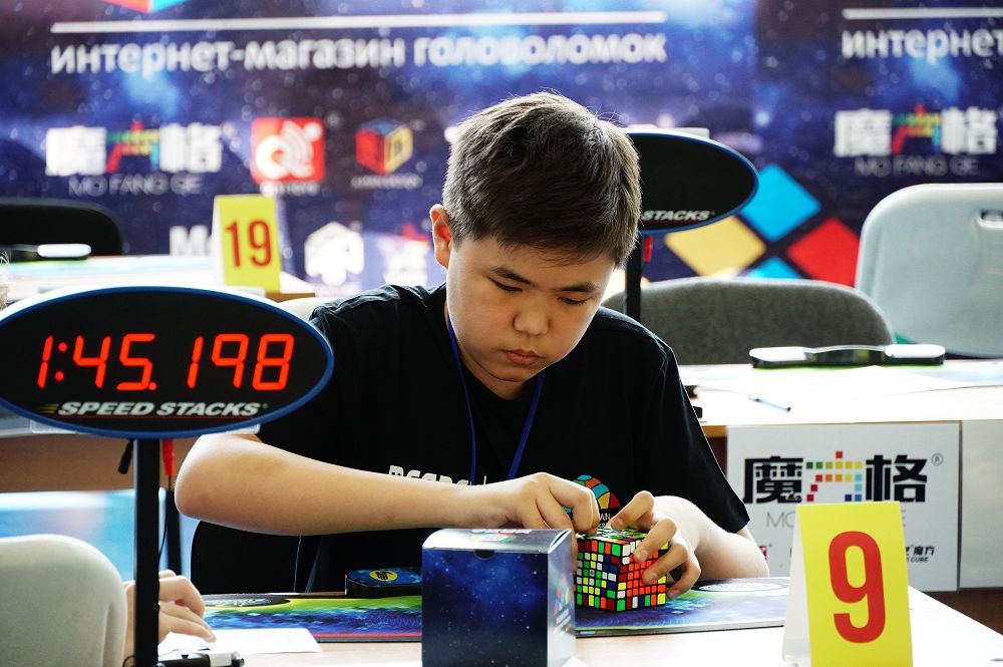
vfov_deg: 8.3
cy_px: 334
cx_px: 502
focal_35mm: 165
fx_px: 4593
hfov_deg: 12.5
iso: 2500
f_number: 5.6
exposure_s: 1/160
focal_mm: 110
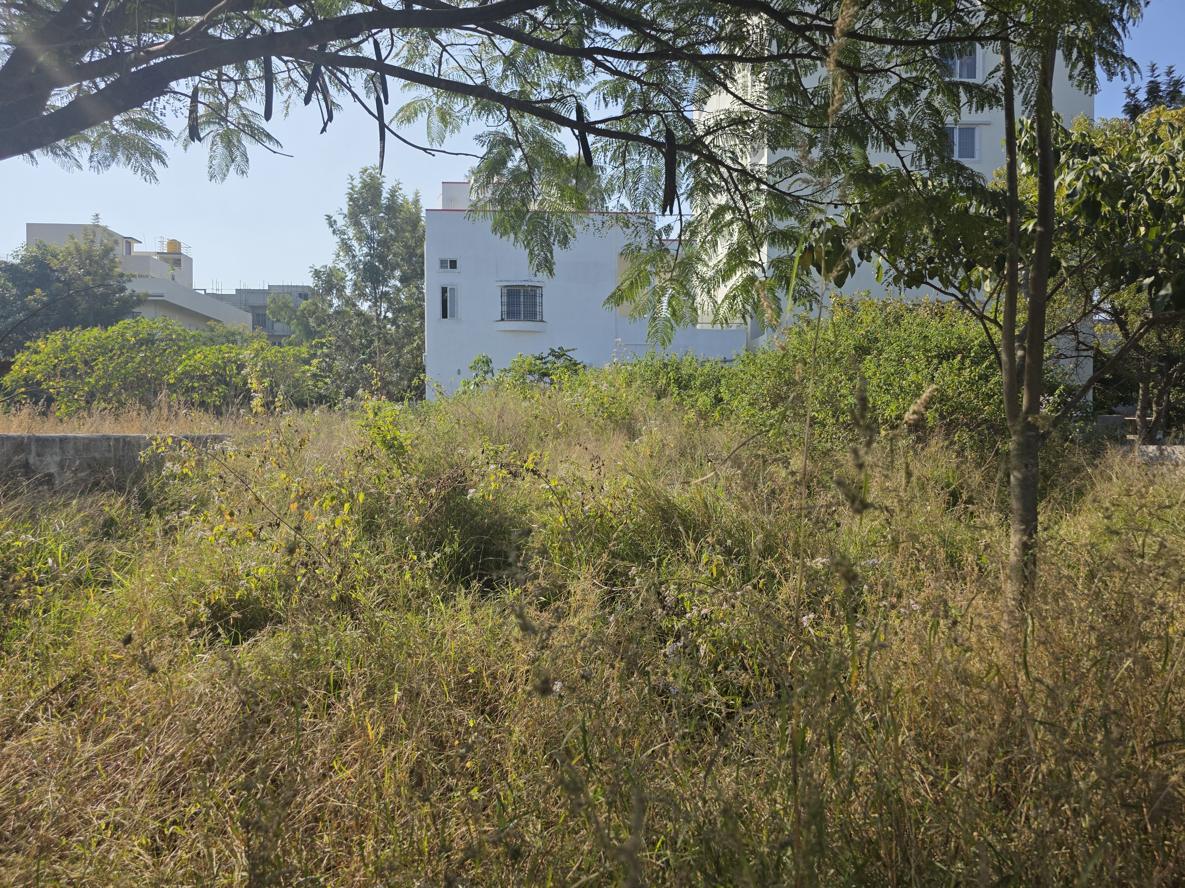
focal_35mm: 23
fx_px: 787
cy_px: 444
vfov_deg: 58.9
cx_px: 592
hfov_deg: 73.9
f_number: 1.7
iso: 80
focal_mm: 6.3
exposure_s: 1/6809
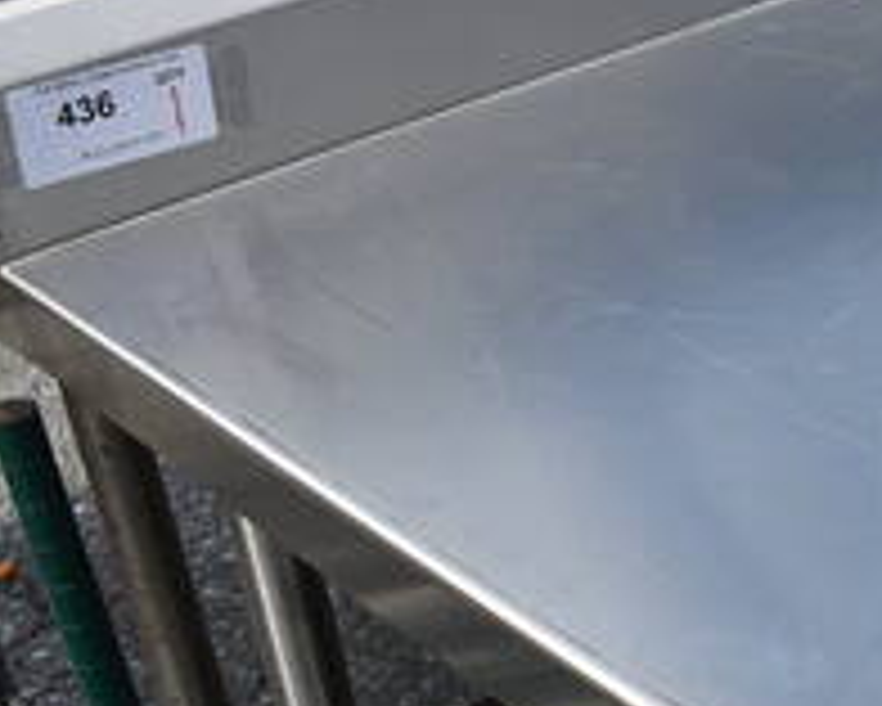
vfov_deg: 19.4
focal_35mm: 79
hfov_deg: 21.3
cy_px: 319
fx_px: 2063
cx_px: 1224
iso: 200
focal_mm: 18
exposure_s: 1/640
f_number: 8
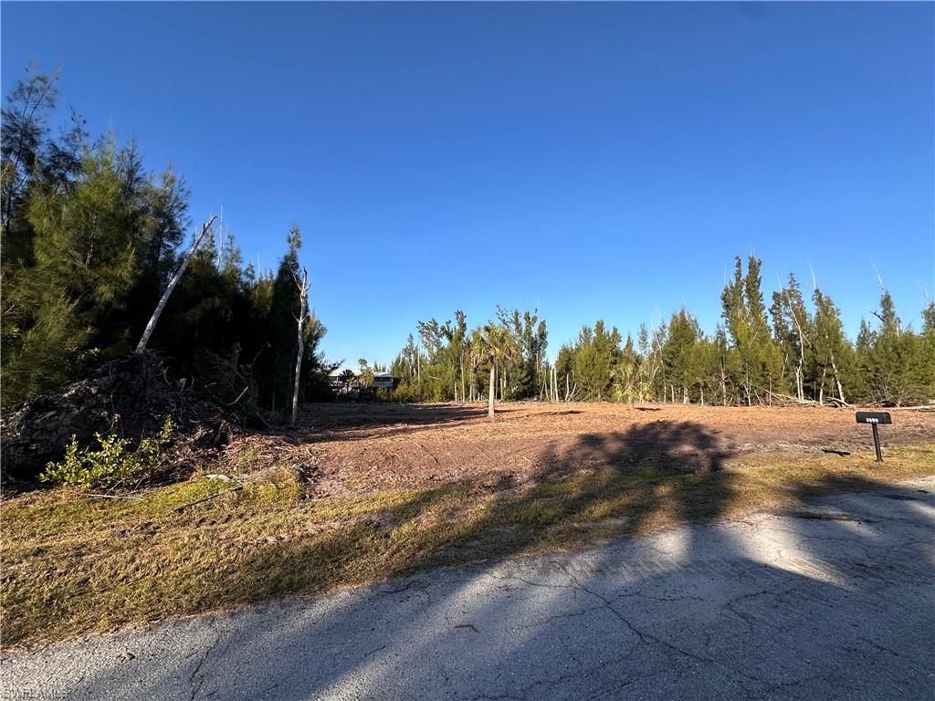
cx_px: 468
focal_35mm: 14
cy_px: 350
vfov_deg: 85.7
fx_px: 378
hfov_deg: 102.1
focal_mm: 2.22
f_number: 2.2
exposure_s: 1/1350
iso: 40
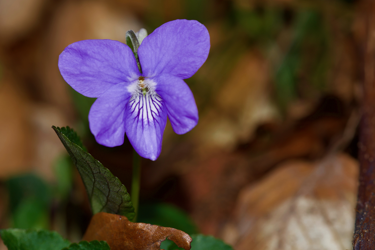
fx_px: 1094
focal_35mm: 105
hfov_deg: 19.5
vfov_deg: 13.0
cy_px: 125
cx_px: 188
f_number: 8
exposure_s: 1/60
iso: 100
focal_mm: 105
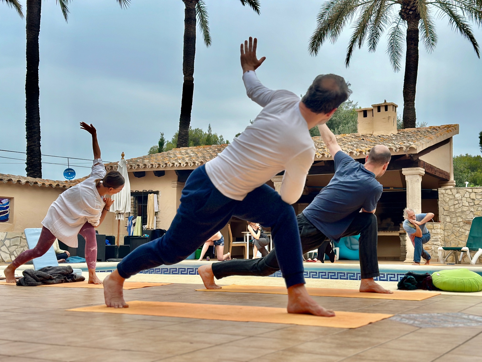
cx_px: 241
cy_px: 181
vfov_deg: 30.3
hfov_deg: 39.7
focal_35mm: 48
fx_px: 668
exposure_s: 1/1721
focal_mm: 6.86
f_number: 1.78
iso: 80
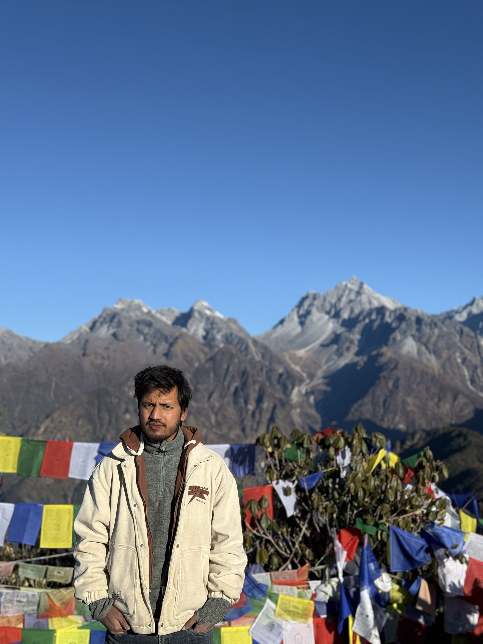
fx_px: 893
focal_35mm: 48
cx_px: 242
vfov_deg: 39.7
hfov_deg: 30.3
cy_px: 322
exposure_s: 1/5208
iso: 64
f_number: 1.78
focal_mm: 6.76
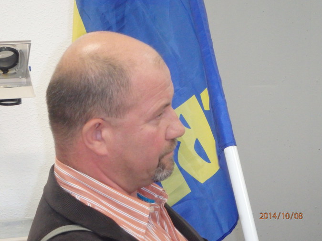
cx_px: 161
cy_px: 120
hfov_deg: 14.1
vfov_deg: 10.6
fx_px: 1302
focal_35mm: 140
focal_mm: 25
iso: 1600
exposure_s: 1/30
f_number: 5.9
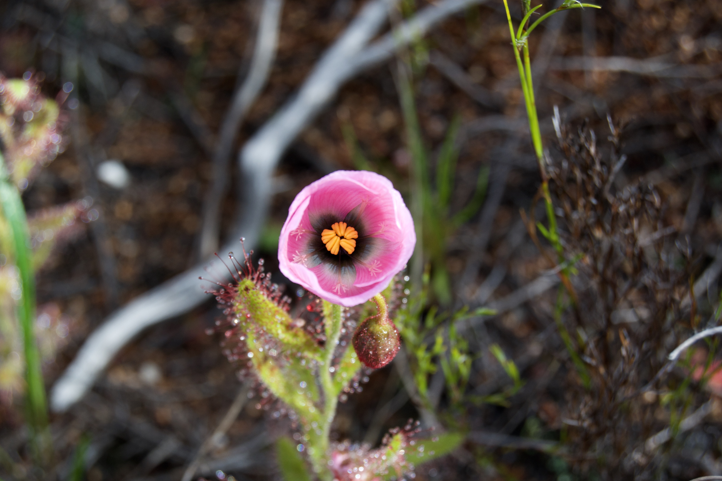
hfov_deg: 22.7
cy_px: 245
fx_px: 1796
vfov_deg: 15.3
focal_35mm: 90
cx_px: 337
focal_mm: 55
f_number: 8
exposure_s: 1/125
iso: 200
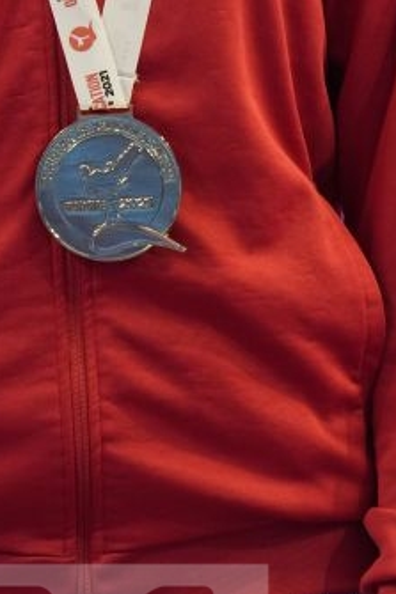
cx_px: 103
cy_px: 96
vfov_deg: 2.9
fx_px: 11825
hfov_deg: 1.9
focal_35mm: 716
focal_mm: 200
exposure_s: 1/250
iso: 1000
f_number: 2.8
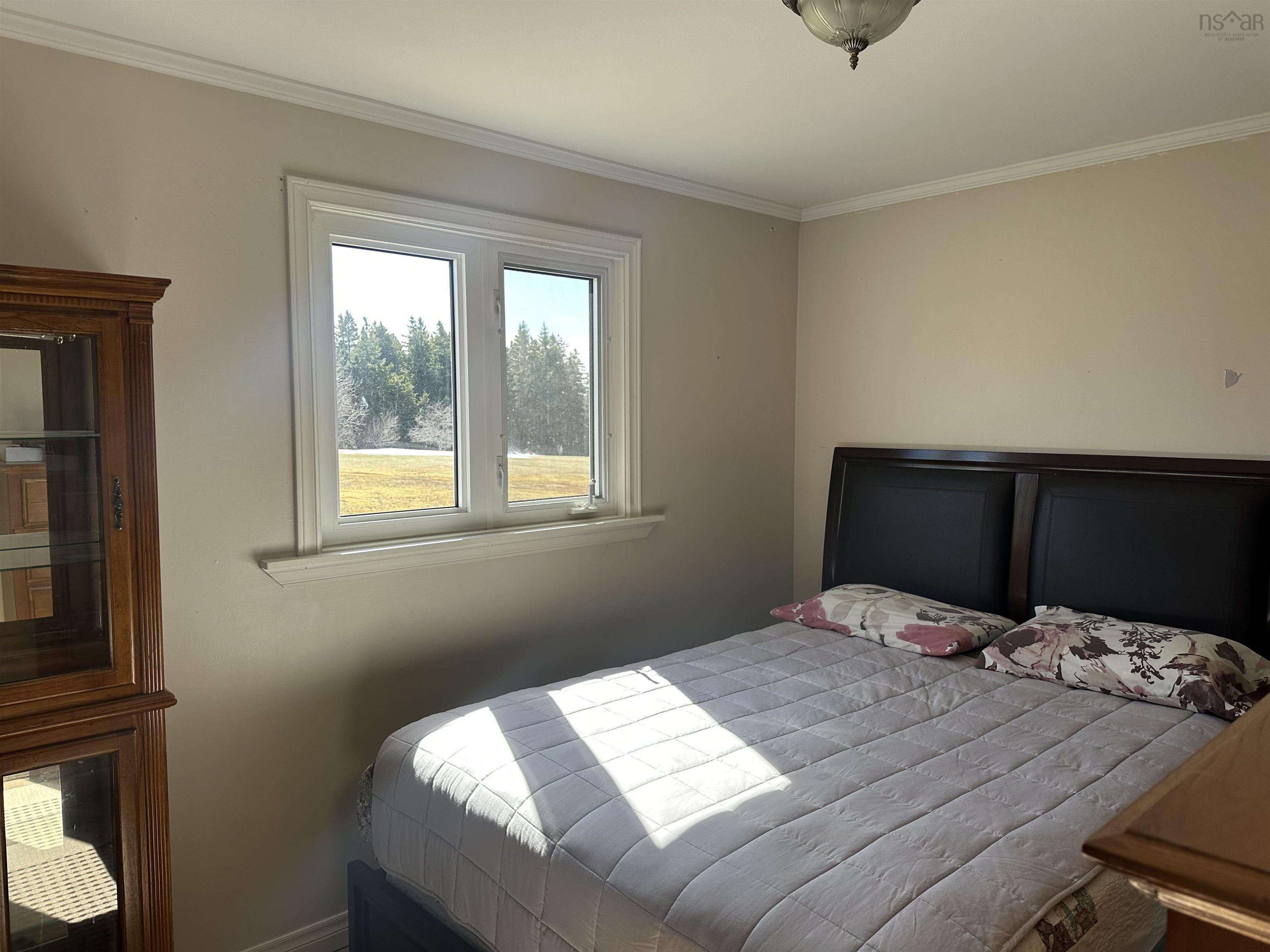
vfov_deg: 56.8
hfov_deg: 71.6
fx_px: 881
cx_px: 635
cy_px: 476
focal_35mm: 24
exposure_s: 1/404
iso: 80
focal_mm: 6.86
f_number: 1.78
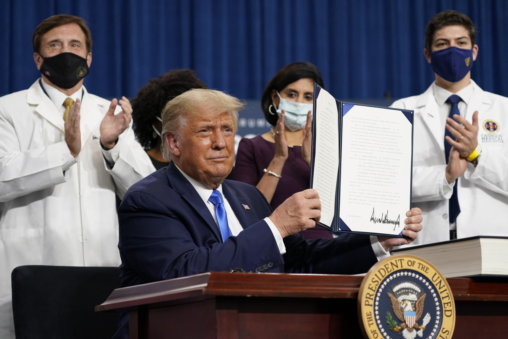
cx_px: 254
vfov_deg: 13.7
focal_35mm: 100
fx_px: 1411
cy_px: 170
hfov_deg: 20.4
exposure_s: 1/500
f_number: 5
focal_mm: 100
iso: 3200
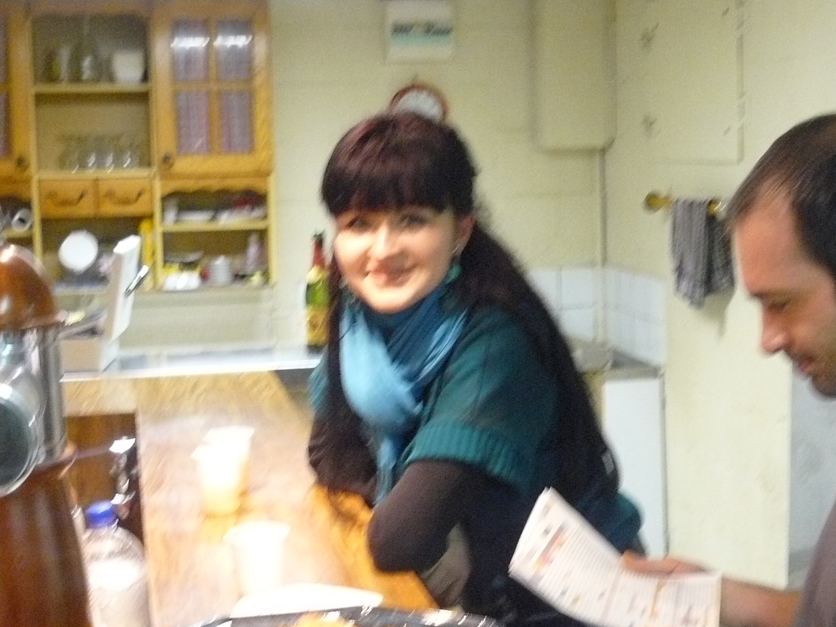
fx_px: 1449
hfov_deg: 32.2
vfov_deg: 24.4
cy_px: 314
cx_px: 418
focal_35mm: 60
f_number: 2.8
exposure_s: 1/6
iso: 400
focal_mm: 6.7
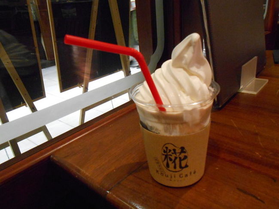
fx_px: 242
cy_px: 104
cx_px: 140
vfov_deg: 46.8
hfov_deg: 60.0
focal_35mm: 30
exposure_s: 1/13
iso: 800
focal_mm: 5.3
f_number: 3.8
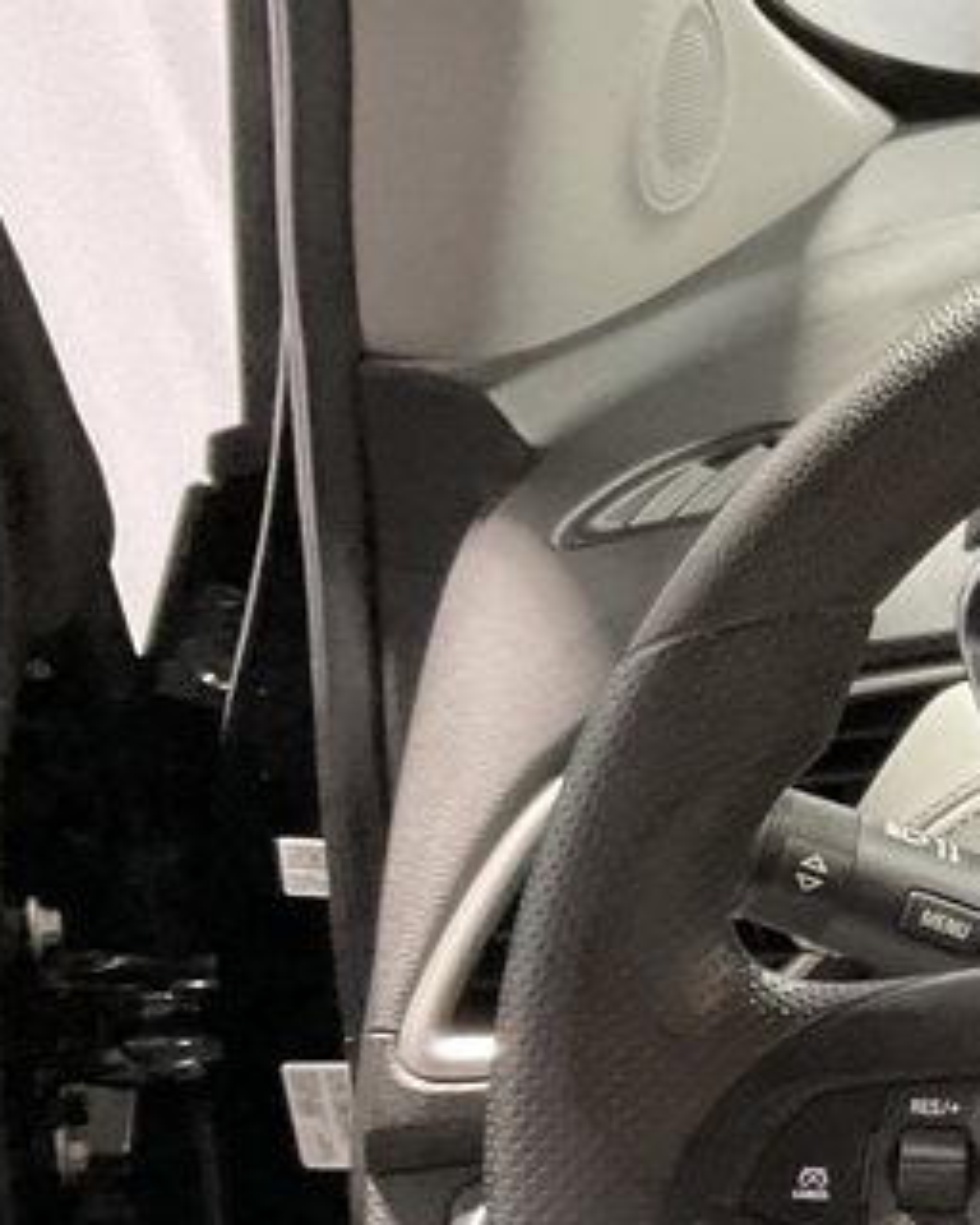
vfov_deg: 22.1
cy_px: 1041
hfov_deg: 16.0
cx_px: 1619
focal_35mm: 85
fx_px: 3082
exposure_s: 1/60
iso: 250
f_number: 1.8
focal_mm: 3
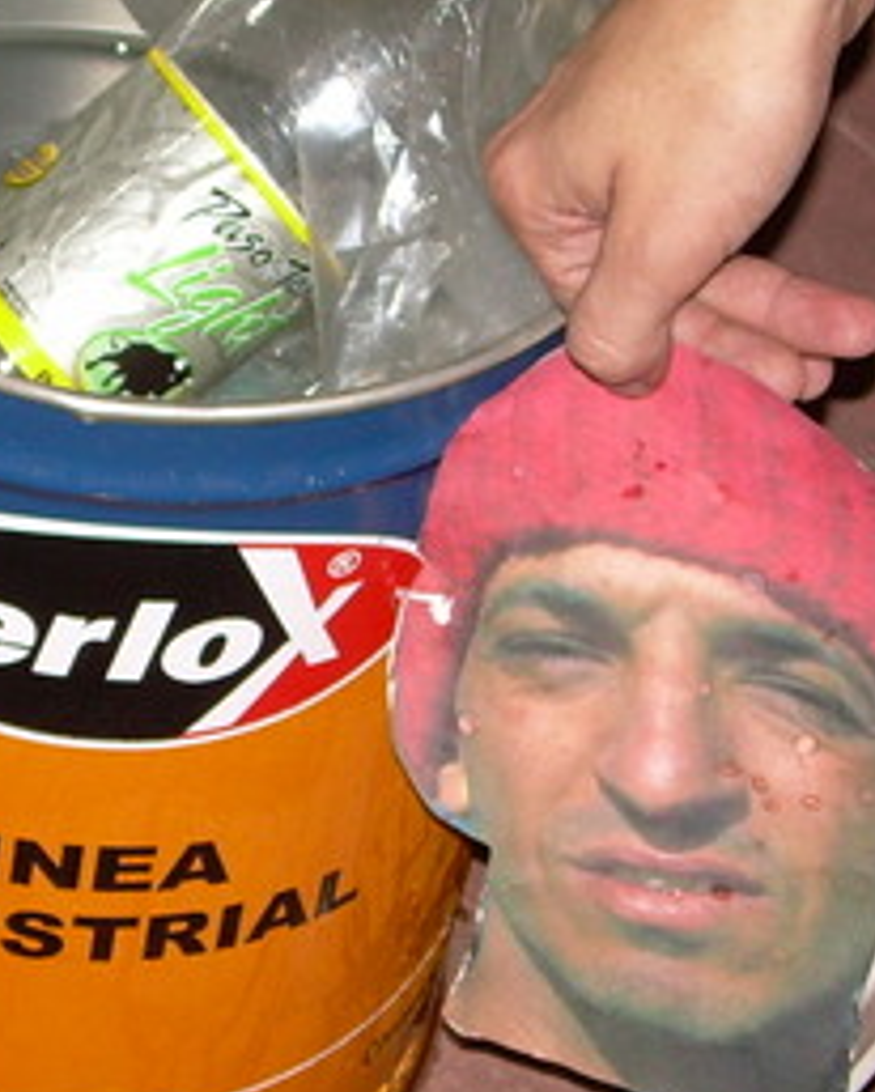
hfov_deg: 10.4
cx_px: 140
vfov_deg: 13.0
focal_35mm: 148
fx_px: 4785
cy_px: 540
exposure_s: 1/60
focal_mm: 10.3
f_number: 3.4
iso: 92
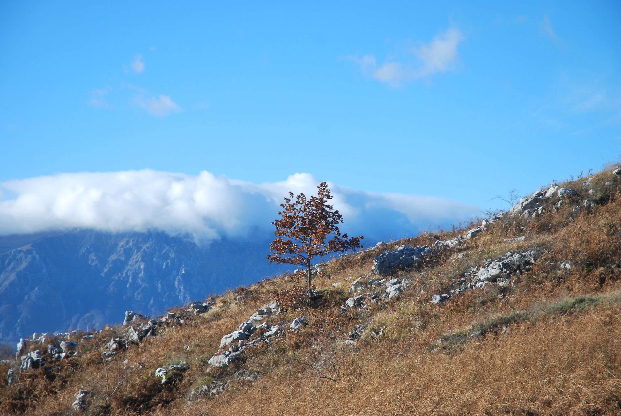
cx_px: 310
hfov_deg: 19.4
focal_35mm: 105
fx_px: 1814
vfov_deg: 13.1
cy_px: 208
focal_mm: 70
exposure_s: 1/500
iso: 140
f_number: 5.6
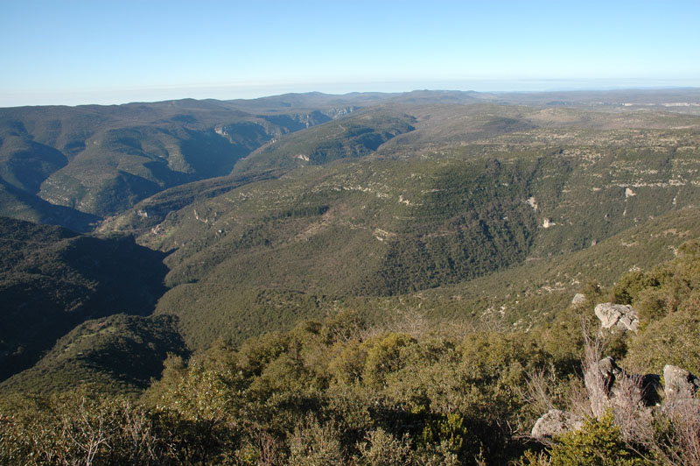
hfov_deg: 67.4
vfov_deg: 47.9
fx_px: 525
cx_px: 350
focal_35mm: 27
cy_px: 233
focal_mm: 18
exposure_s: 1/125
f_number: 10
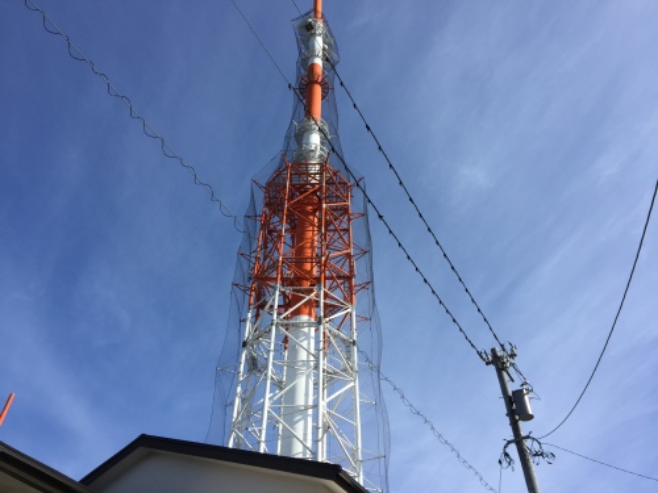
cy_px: 246
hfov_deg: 61.7
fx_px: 551
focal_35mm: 29
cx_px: 329
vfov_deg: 48.2
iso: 32
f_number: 2.2
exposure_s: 1/1883
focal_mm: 4.15
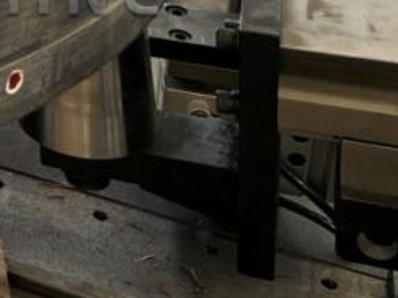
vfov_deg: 12.0
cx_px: -436
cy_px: -314
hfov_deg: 14.5
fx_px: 1253
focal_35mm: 109
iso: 64
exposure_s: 1/121
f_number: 1.6
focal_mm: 5.96
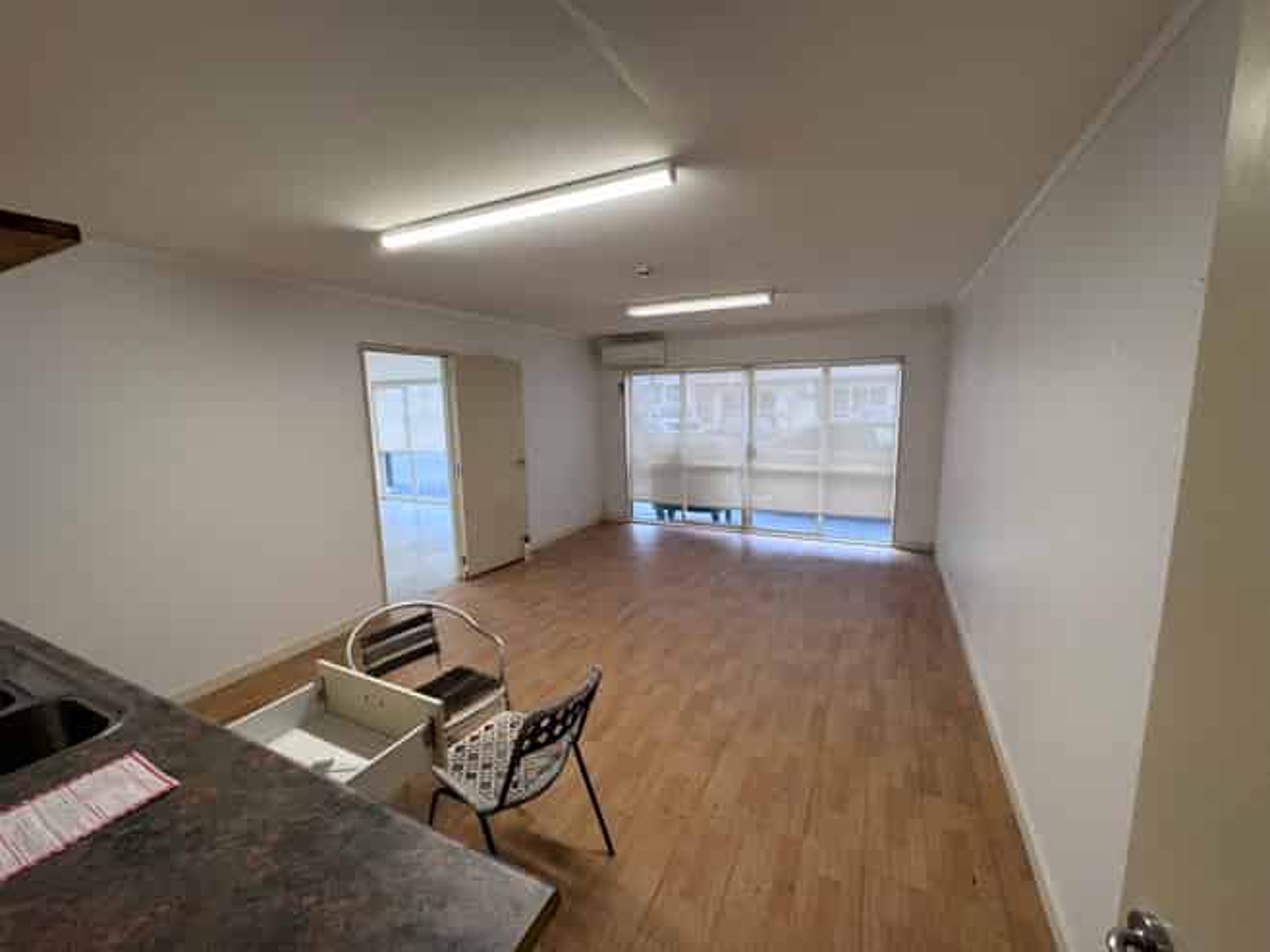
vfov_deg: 85.6
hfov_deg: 102.1
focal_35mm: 14
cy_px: 476
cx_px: 635
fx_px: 513
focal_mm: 2.22
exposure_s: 1/100
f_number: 2.2
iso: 80
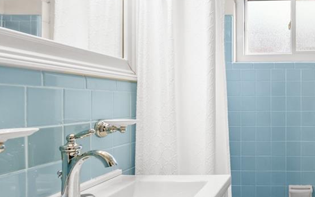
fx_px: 258
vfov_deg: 41.9
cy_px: 95
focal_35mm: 30
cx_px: 282
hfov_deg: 54.9
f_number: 6.3
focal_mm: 16
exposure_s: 1/50
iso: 1250
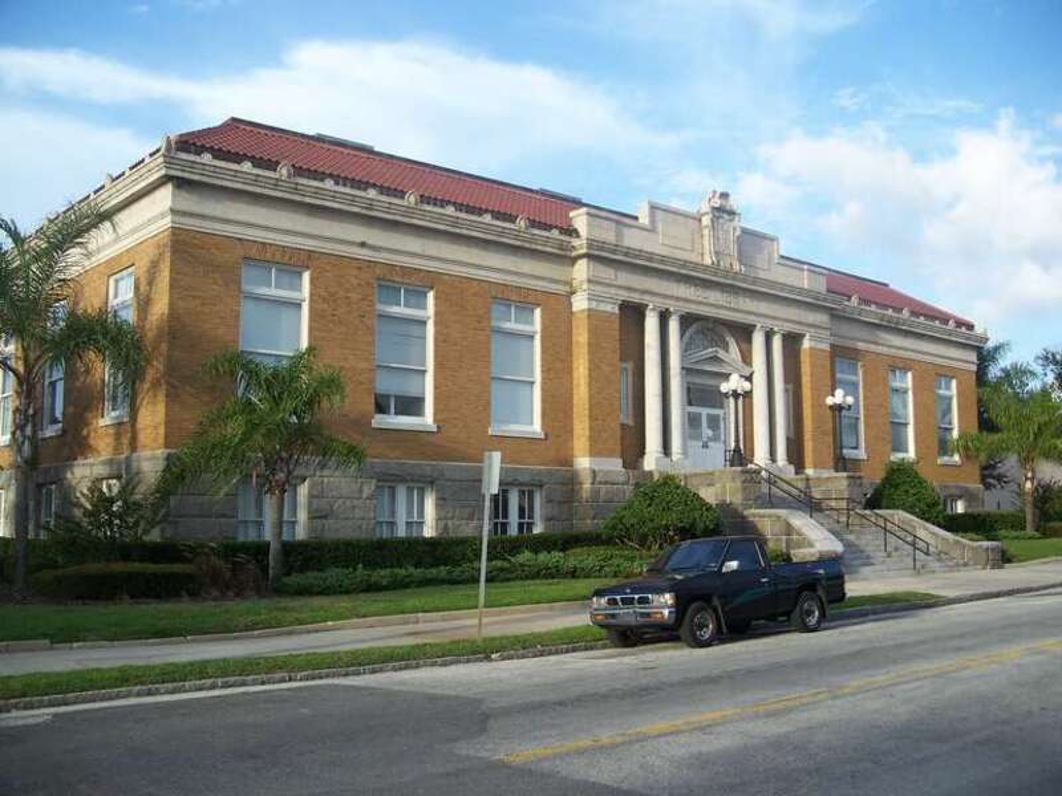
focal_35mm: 37
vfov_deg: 38.7
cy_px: 398
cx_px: 531
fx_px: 1135
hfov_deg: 50.1
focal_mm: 7.8
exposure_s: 1/320
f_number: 2.8
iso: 64
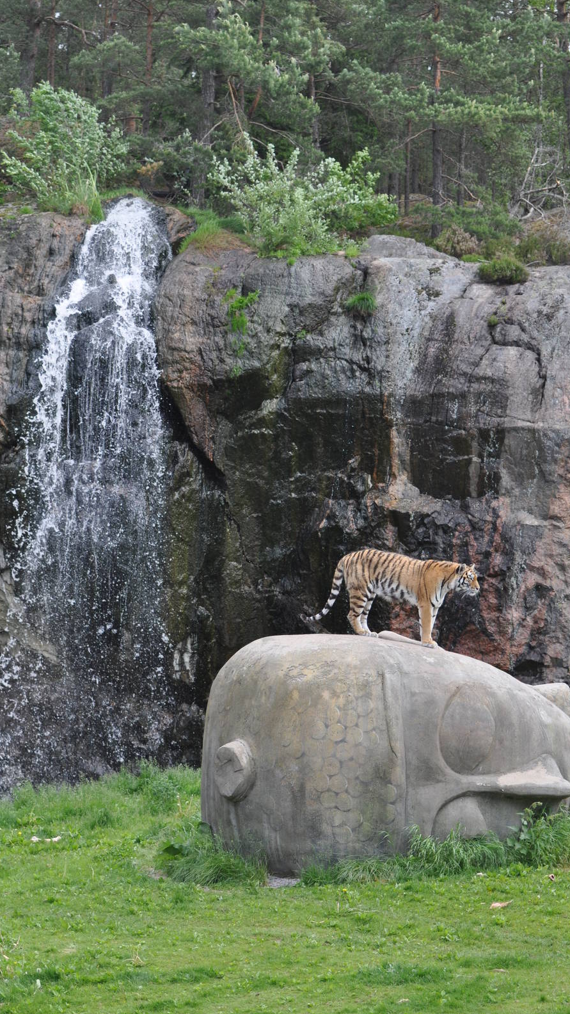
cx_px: 293
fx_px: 2983
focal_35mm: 111
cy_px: 511
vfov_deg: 19.3
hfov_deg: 10.9
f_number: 5.6
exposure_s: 1/500
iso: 360
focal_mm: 70
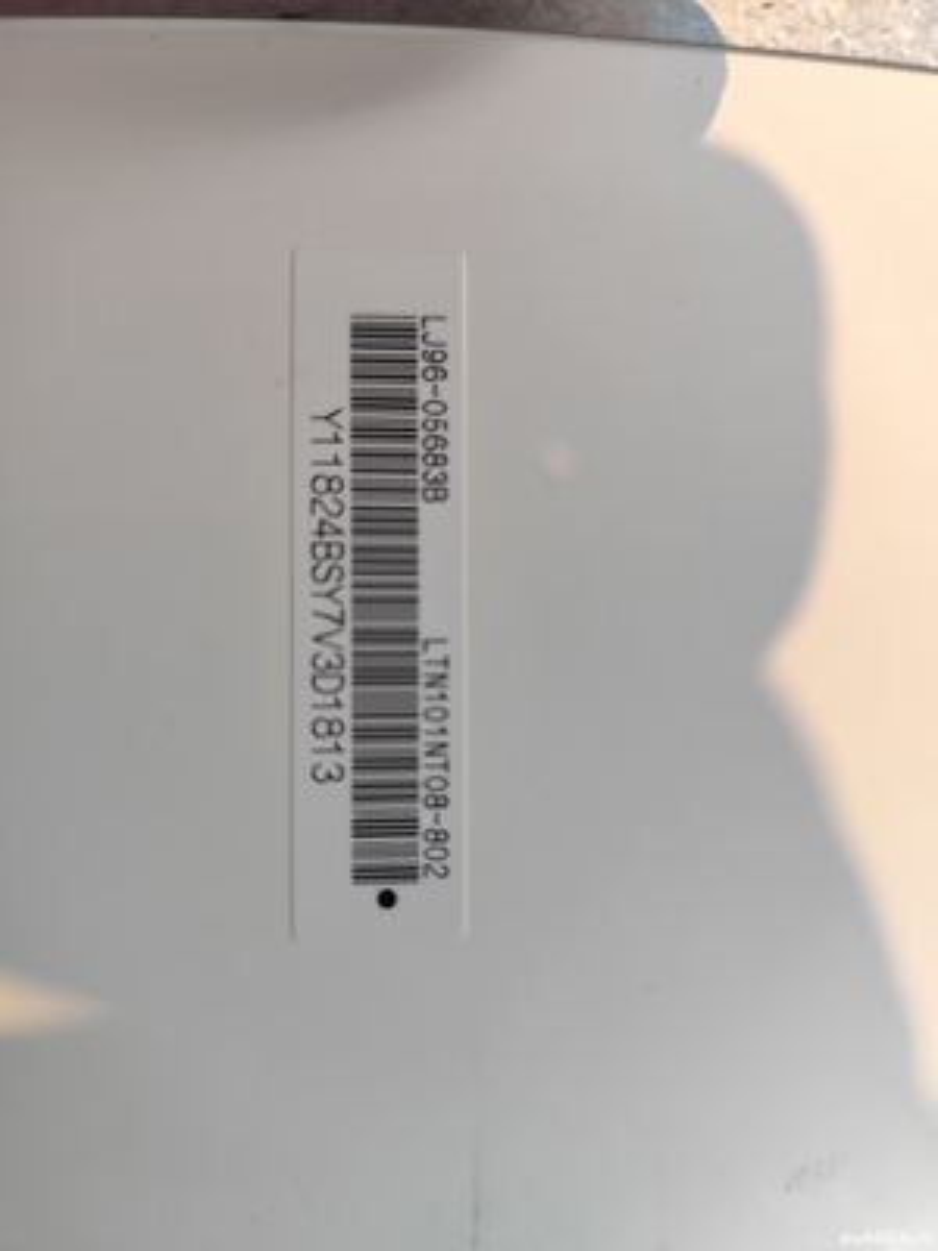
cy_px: 626
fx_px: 831
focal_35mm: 23
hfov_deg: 58.9
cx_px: 469
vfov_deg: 73.9
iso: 1000
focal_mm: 6.14
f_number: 1.65
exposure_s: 1/50
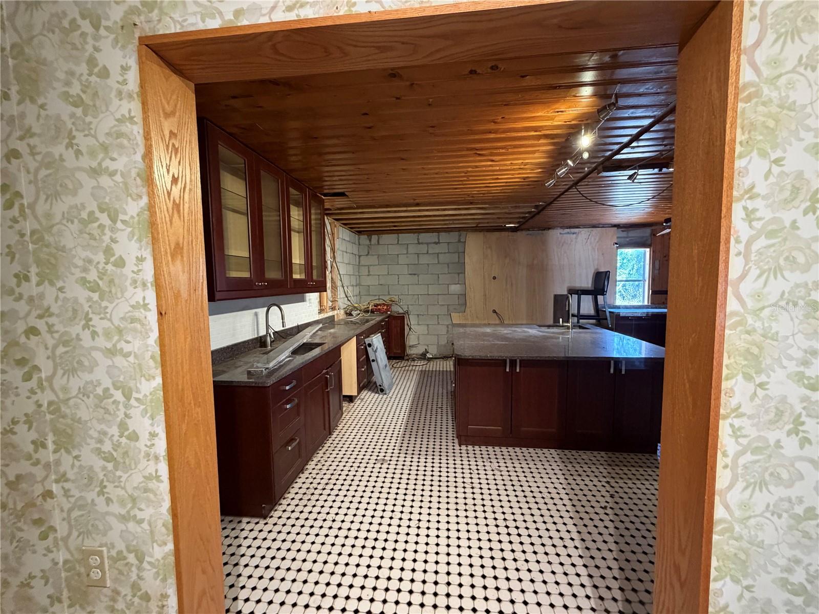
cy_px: 307
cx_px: 410
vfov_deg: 85.7
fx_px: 331
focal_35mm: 14
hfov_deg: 102.1
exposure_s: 1/60
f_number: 2.2
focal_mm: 2.22
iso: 500
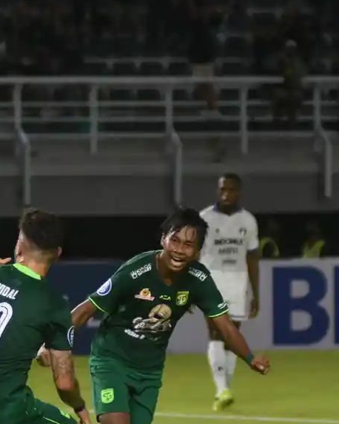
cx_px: 55
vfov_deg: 5.5
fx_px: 4442
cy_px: 280
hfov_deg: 4.4
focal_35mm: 354
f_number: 2.8
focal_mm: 120
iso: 1000
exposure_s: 1/1000
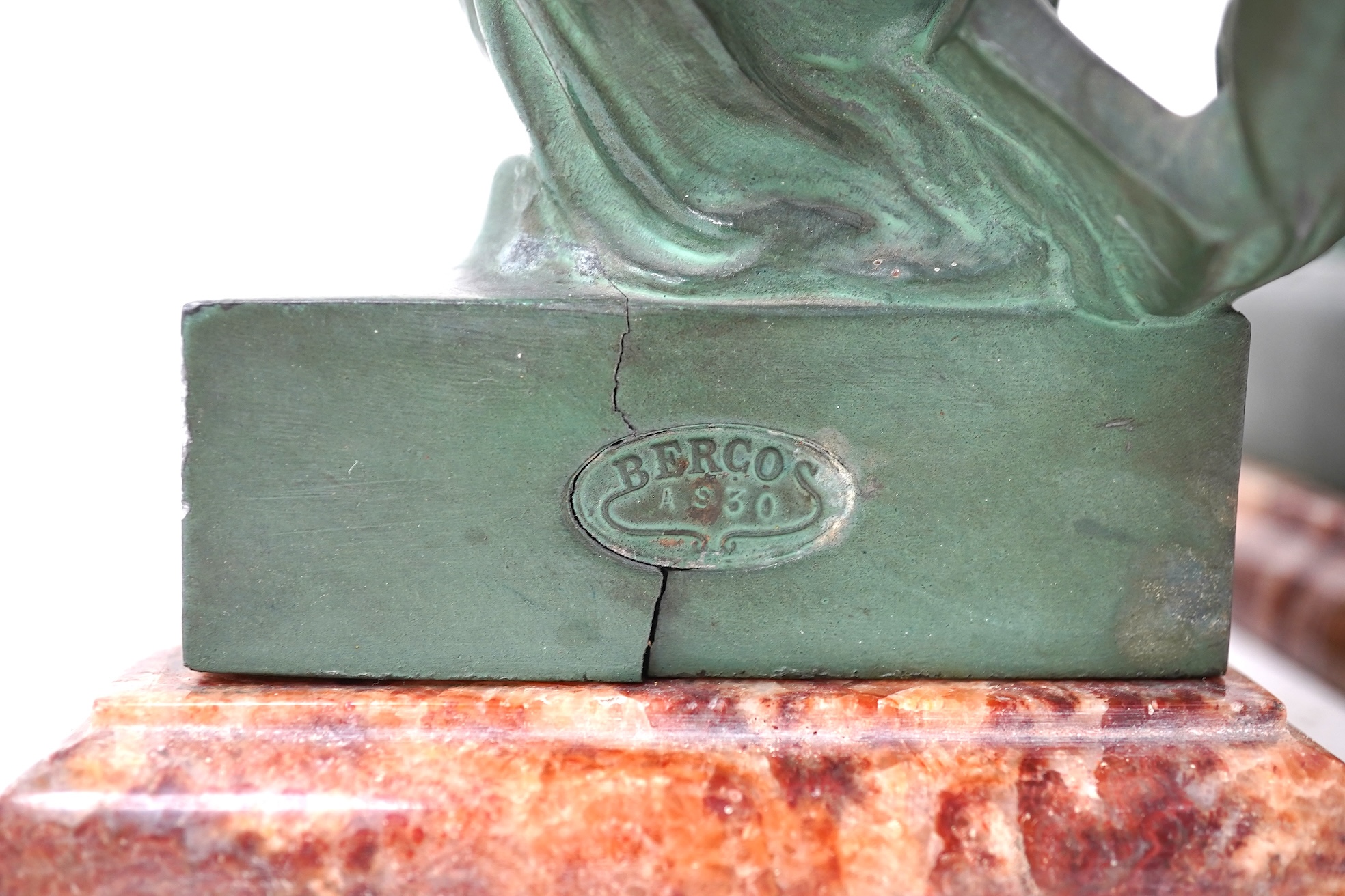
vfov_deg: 29.9
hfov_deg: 43.6
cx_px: 672
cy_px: 448
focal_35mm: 45
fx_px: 1681
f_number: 7.1
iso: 640
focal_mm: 30
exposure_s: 1/60
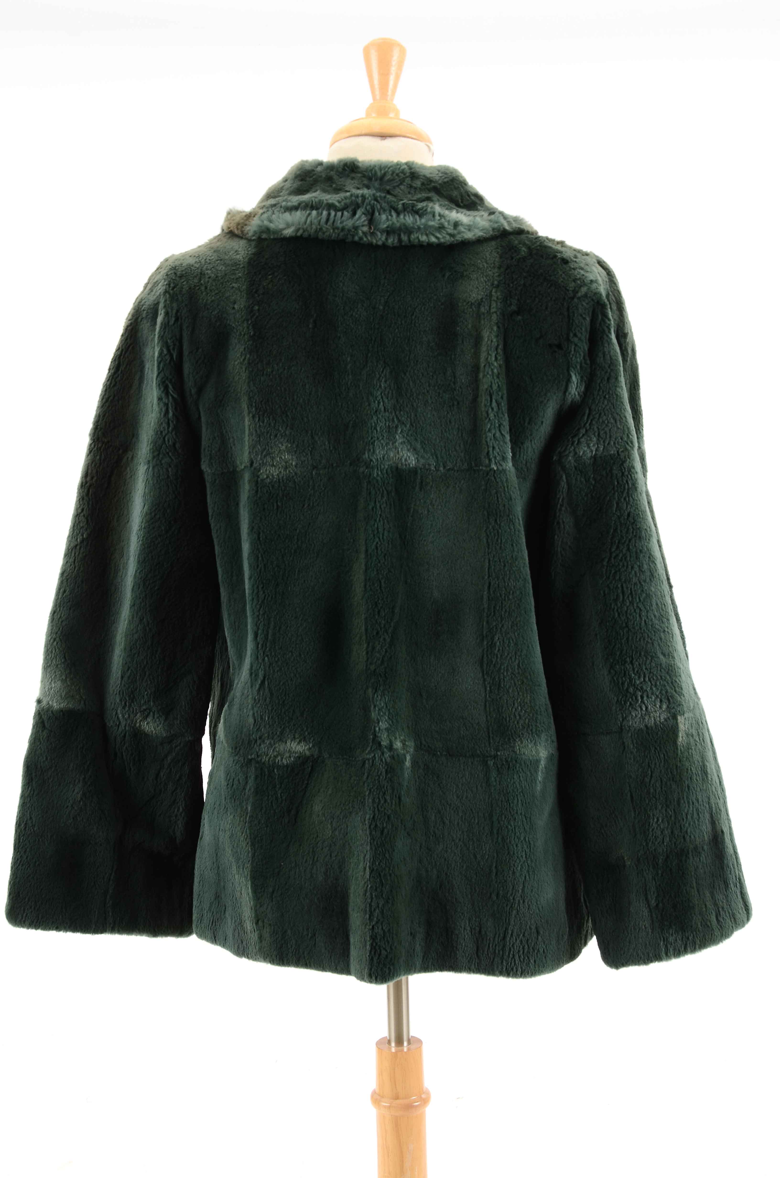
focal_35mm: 75
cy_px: 589
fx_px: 2448
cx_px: 390
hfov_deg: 18.1
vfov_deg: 27.0
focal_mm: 50
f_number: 8
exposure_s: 1/60
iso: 160
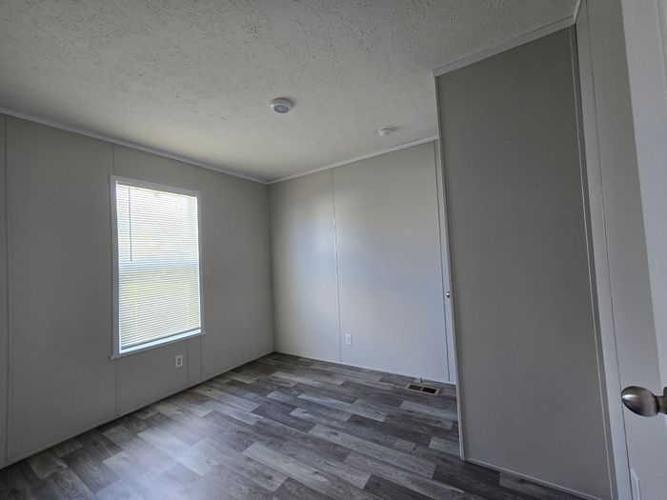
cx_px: 334
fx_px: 250
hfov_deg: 106.2
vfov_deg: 89.9
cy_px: 250
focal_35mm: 13
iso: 125
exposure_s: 1/60
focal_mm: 2.2
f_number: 2.2
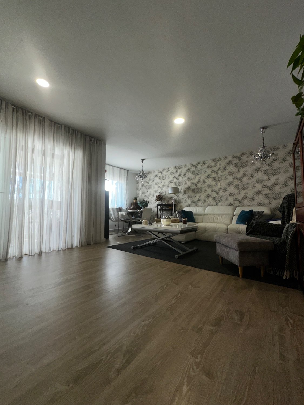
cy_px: 202
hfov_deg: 85.7
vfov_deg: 102.1
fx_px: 164
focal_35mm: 14
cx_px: 152
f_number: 2.2
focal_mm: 2.22
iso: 32
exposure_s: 1/182
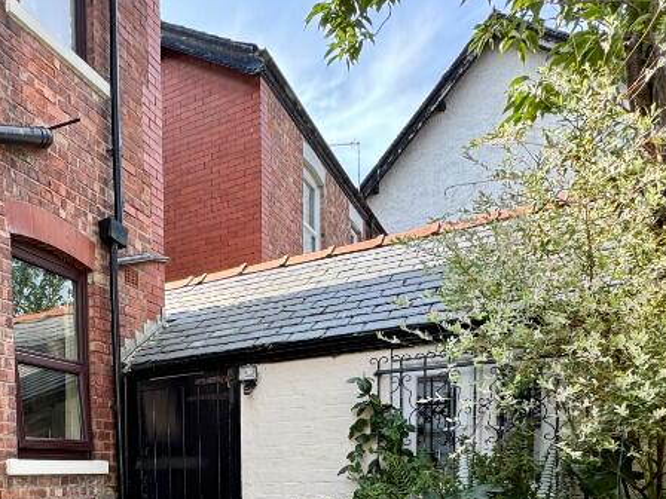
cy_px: 518
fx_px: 616
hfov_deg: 53.2
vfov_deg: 38.3
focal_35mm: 32
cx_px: 135
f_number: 2.2
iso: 40
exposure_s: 1/200
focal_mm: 2.22
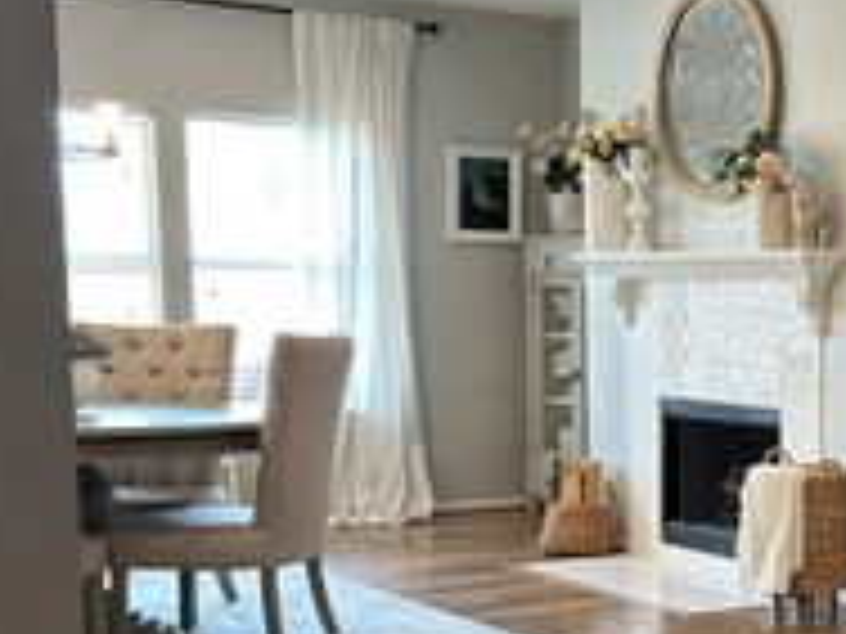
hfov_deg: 25.9
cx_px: 950
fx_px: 1686
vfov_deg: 21.2
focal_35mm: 69
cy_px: 461
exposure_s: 1/60
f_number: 1.5
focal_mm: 5.7
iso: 80
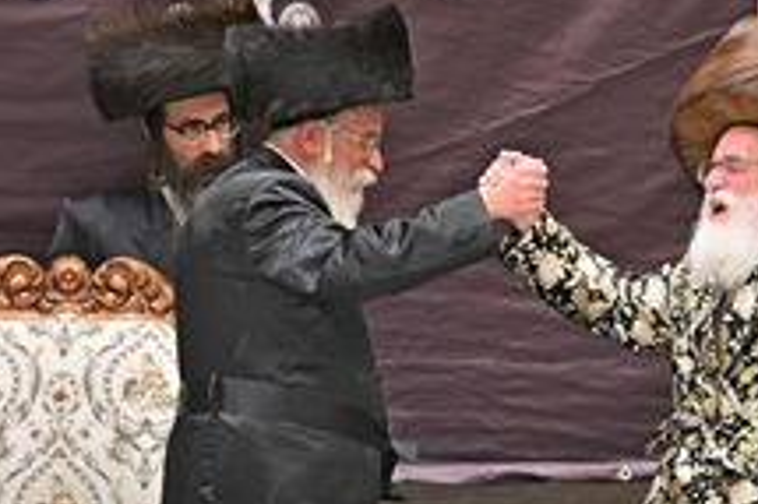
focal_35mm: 475
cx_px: 589
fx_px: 9993
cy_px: 328
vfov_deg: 2.9
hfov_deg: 4.3
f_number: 2.8
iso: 320
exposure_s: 1/320
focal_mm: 170
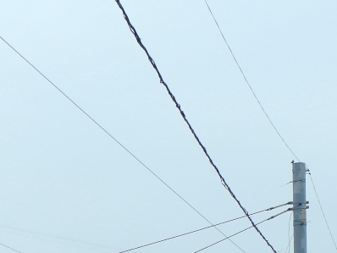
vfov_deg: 7.8
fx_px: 1819
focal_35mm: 187
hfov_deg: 10.5
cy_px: 352
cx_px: 25
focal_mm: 13.4
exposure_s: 1/250
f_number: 2.7
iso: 80
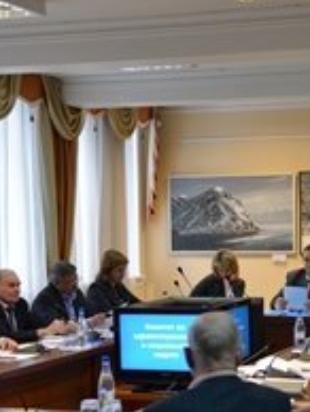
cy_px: 257
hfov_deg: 18.3
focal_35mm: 79
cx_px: 289
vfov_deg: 24.6
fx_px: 941
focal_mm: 38
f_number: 4
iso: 640
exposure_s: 1/60
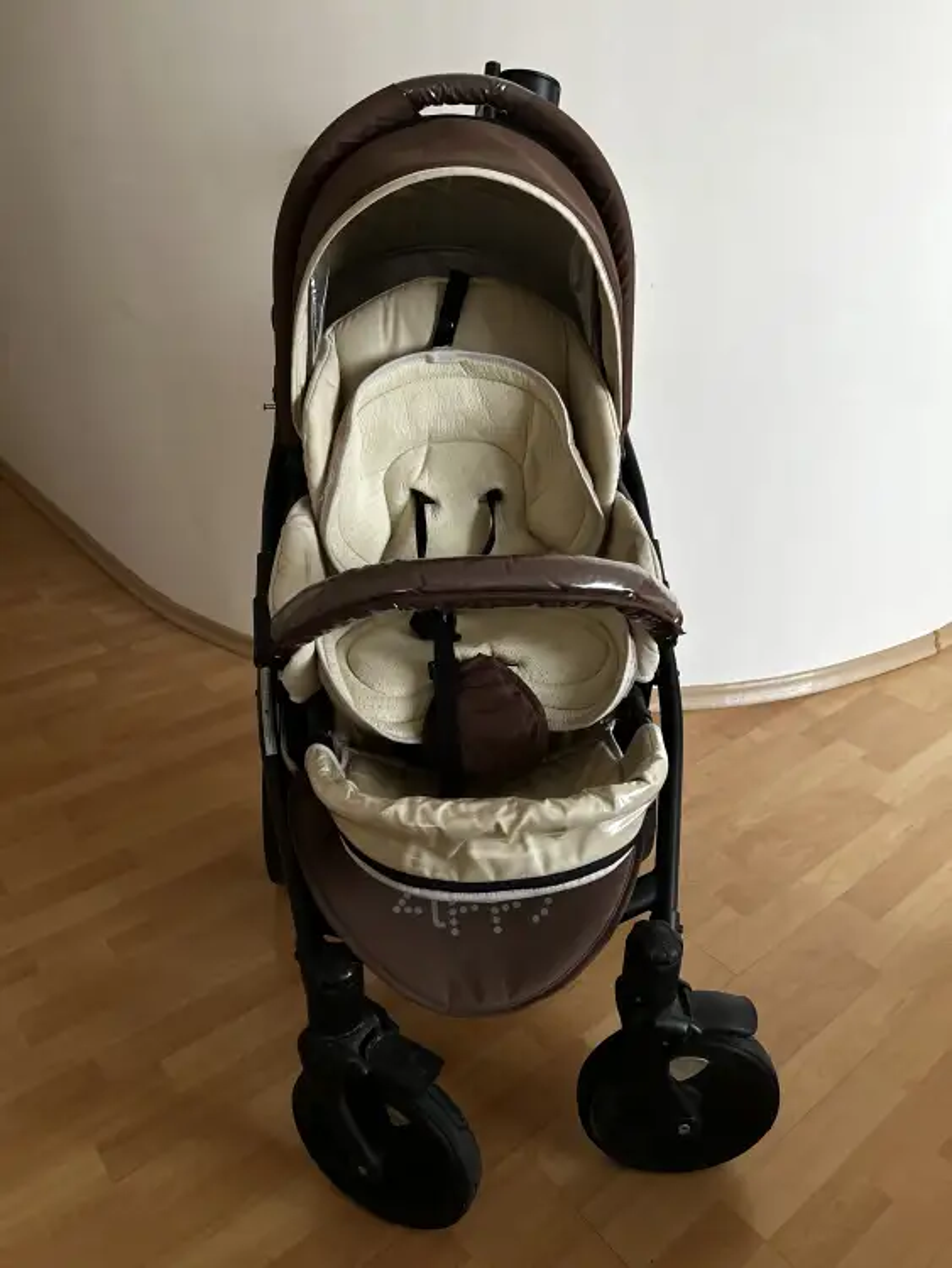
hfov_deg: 53.1
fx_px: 953
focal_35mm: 26
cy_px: 634
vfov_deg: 67.3
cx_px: 476
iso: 500
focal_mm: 5.7
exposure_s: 1/48
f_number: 1.5
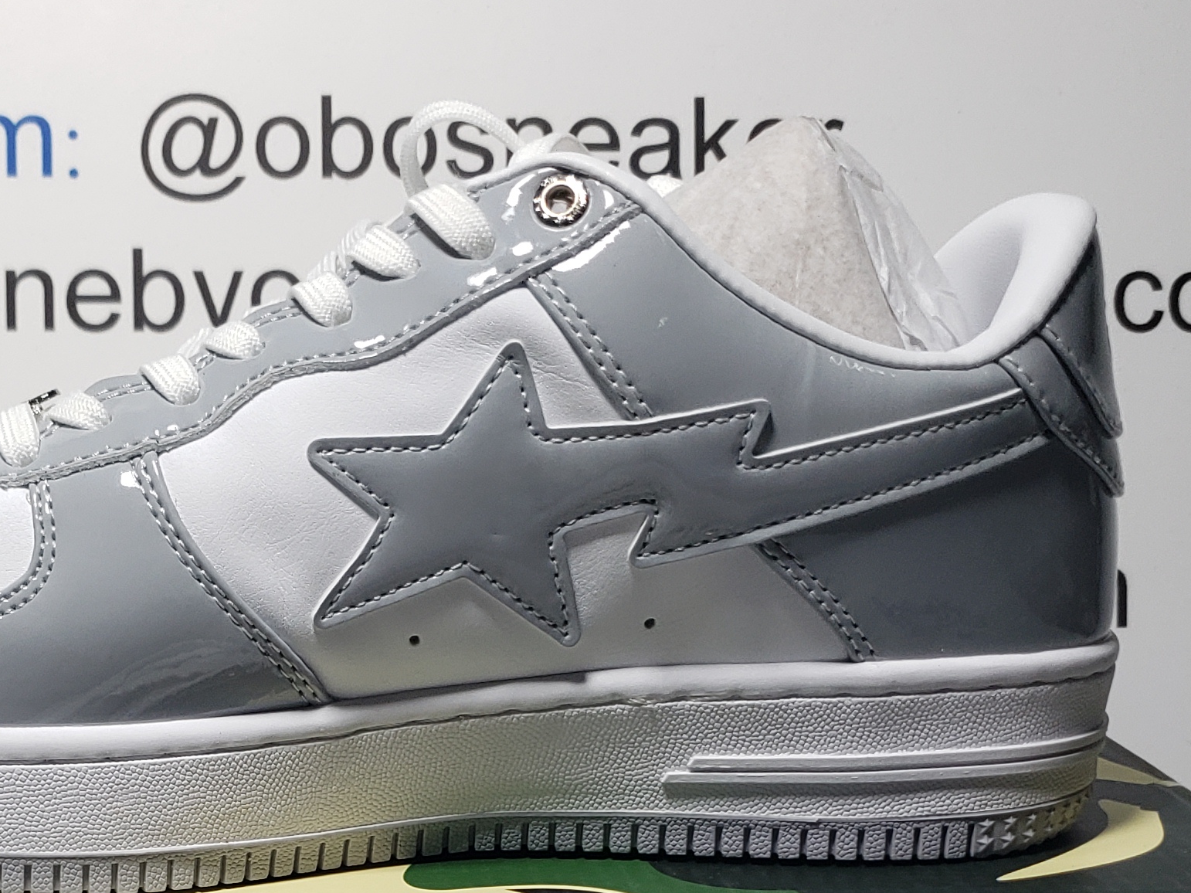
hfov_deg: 28.3
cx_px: 341
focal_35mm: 68
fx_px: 2339
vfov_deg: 20.4
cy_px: 1027
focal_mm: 4.3
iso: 50
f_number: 1.5
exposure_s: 1/426
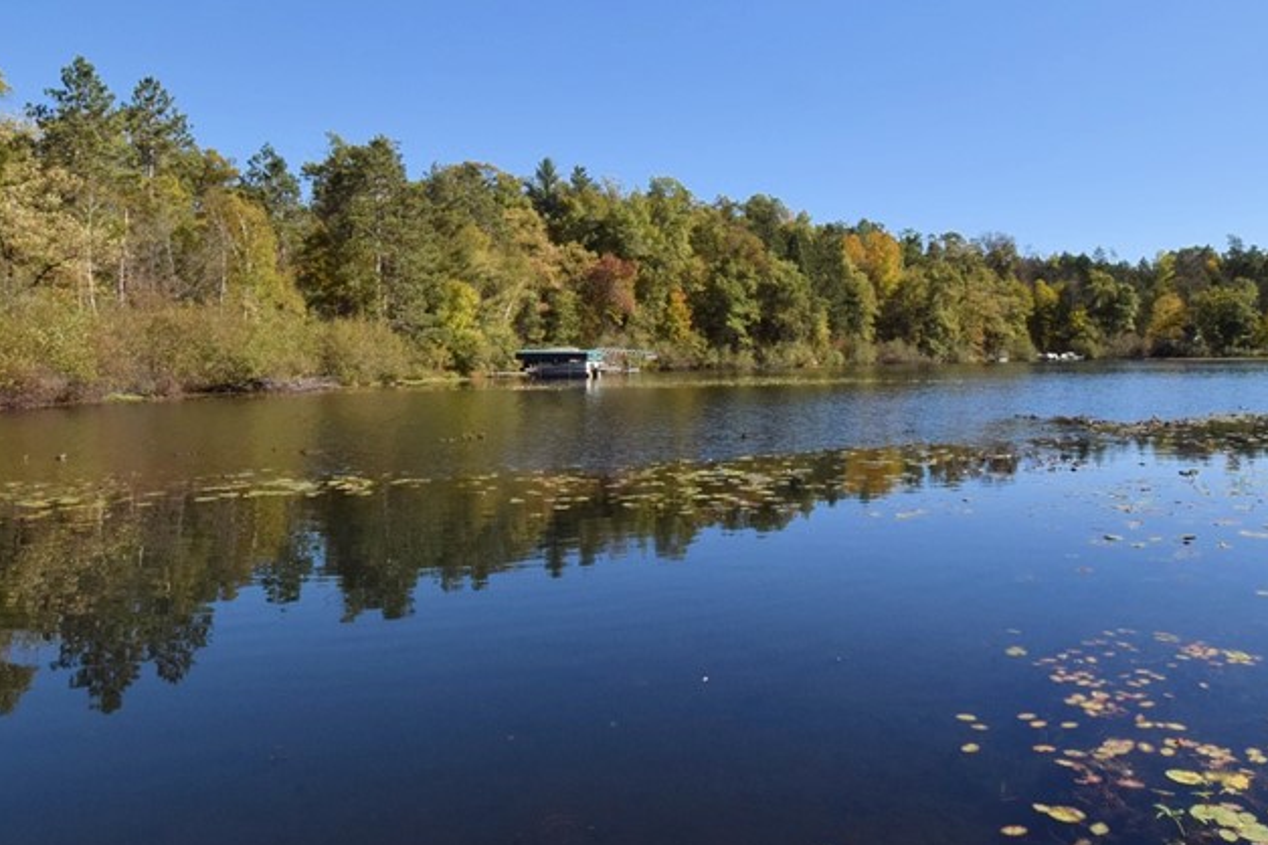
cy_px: 392
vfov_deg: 49.5
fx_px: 916
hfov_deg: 69.1
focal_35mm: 26
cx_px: 722
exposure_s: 1/200
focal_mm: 10
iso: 320
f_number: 22
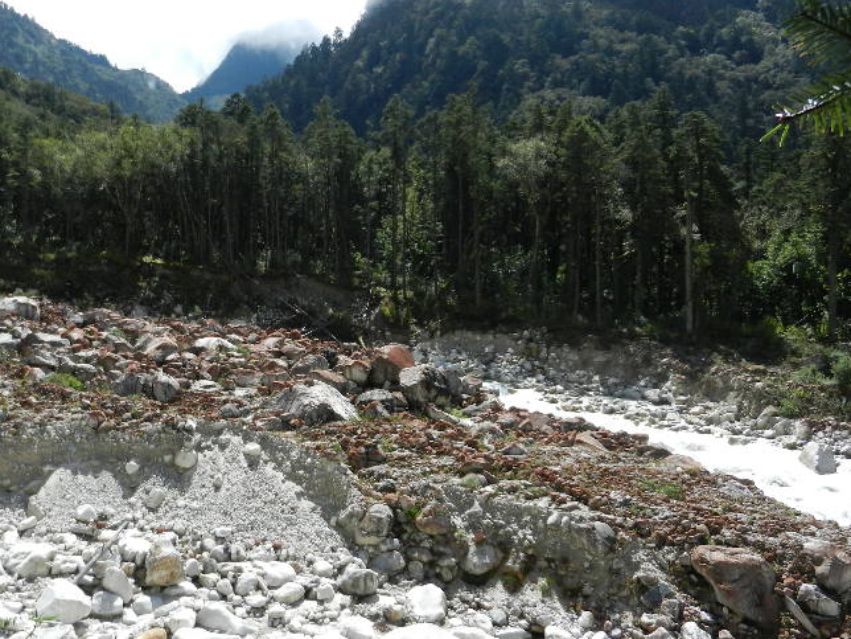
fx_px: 885
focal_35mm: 36
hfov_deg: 51.1
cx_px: 350
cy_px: 332
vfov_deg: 39.7
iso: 160
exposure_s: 1/1000
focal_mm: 5.1
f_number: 3.6
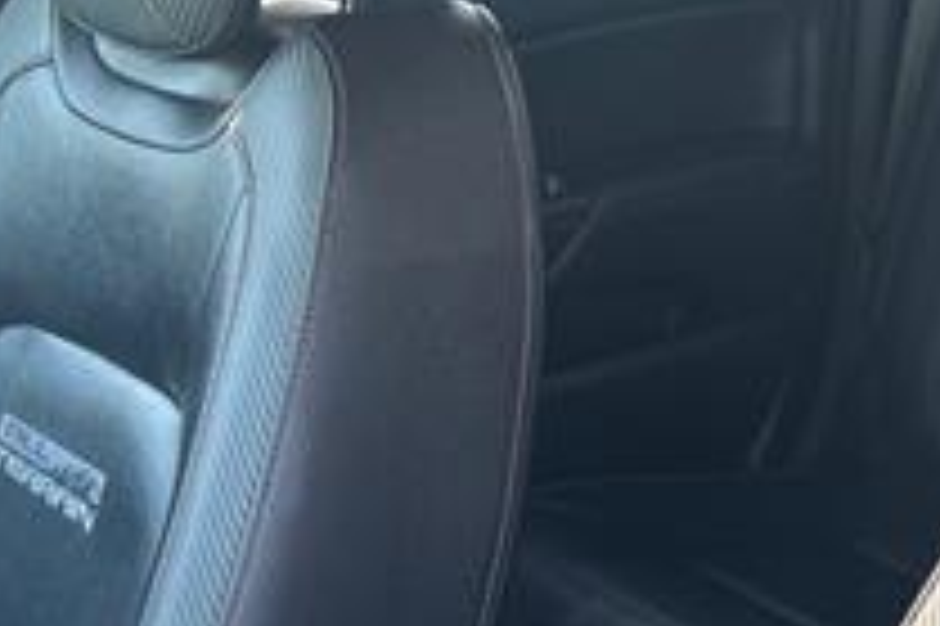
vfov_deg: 16.3
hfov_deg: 23.4
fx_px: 2165
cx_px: 962
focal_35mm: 83
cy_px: 126
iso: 125
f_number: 1.5
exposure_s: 1/121
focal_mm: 5.7
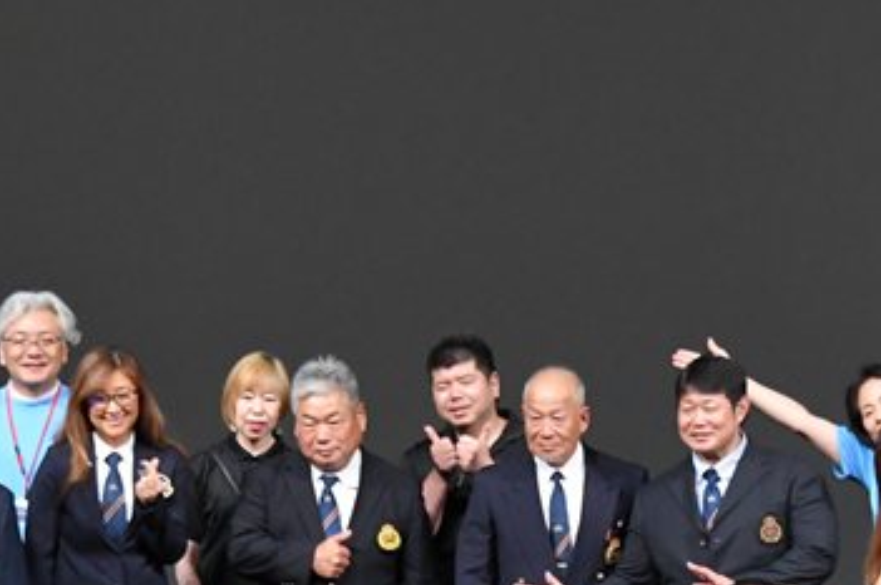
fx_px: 8480
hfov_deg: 5.9
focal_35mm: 347
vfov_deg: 3.9
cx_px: 528
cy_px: 620
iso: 4000
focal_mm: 105
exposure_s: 1/400
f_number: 5.6
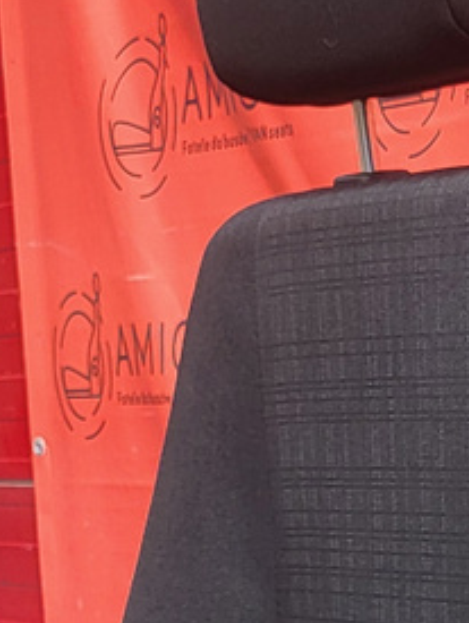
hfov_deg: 9.5
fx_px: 2721
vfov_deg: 11.9
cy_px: 1185
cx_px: 727
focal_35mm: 151
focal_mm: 5.4
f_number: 1.8
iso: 40
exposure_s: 1/241
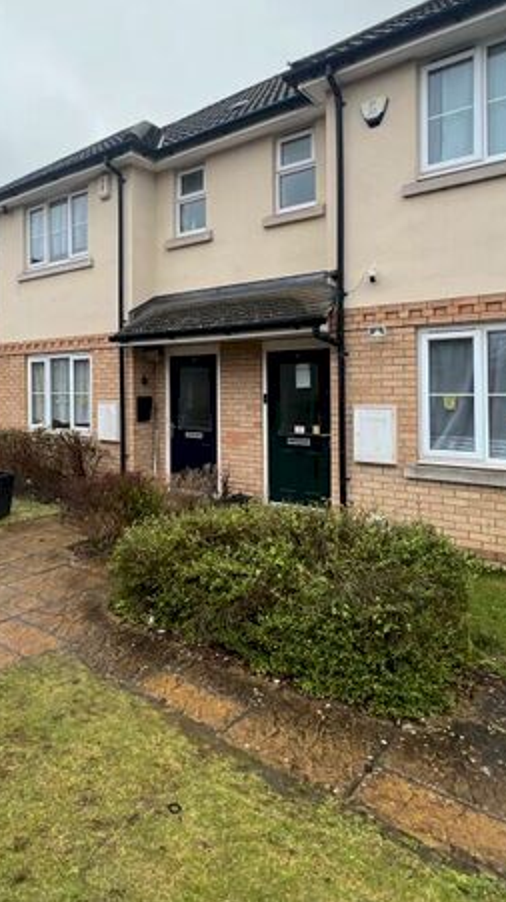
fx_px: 526
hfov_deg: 50.7
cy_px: 379
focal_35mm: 22
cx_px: 180
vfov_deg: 80.6
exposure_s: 1/195
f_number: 1.8
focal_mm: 1.57
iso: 32
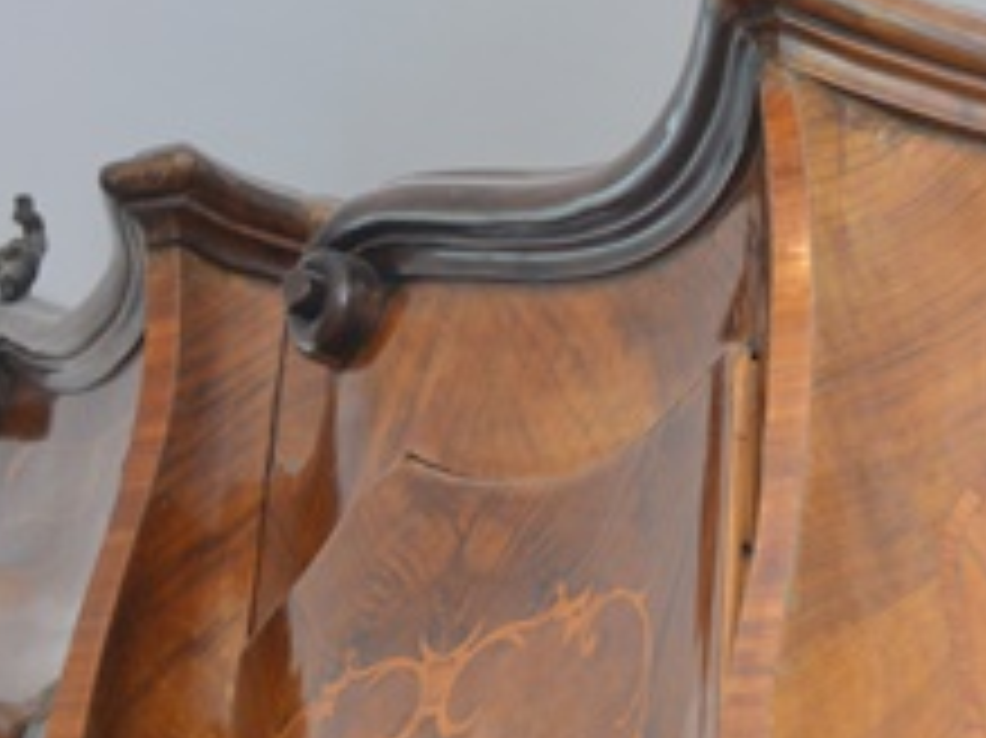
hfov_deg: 19.6
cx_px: 1153
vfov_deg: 15.4
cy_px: 657
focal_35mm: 95
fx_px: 2704
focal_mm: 24
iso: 720
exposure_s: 1/60
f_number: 4
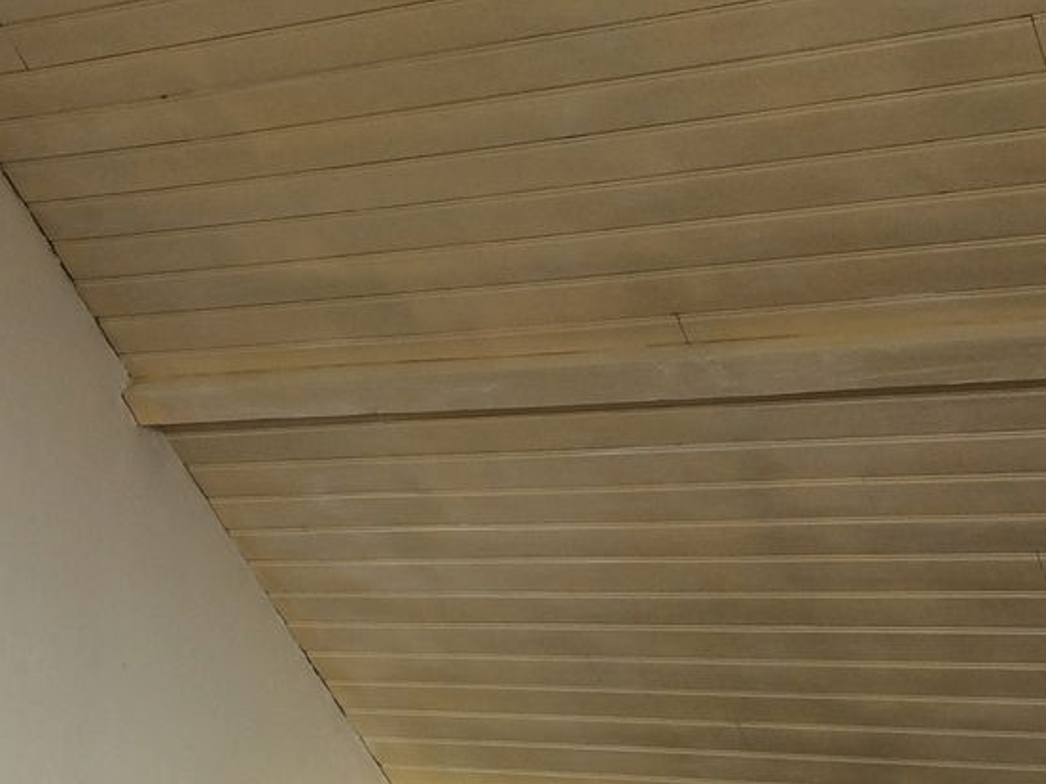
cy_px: 799
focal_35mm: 84
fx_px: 2538
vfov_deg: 17.1
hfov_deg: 22.7
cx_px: 104
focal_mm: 4.15
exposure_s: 1/50
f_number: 2.2
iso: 40
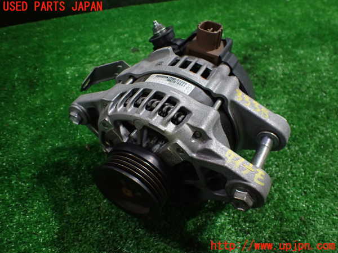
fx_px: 293
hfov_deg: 60.0
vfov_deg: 46.8
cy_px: 126
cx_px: 169
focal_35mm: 30
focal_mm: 5.4
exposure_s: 1/125
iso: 640
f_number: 2.3
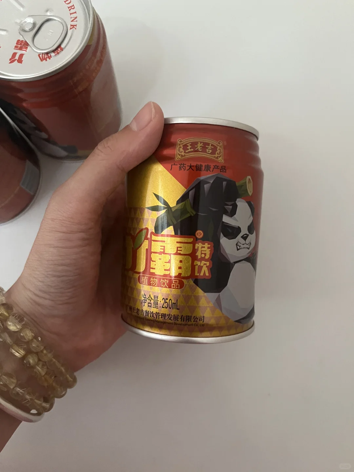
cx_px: 177
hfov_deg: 53.1
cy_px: 236
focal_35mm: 26
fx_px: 355
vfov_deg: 67.3
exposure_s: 1/40
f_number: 1.6
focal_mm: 5.1
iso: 640
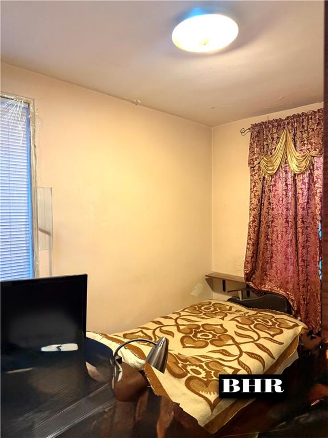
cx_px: 164
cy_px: 219
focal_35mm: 24
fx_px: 303
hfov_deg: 56.8
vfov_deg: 71.6
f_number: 1.78
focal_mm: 6.76
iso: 500
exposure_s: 1/60
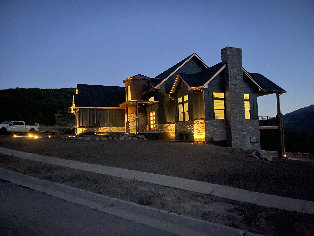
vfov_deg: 53.1
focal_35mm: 26
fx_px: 236
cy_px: 118
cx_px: 157
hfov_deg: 67.3
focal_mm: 5.1
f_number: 1.6
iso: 3200
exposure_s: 1/5
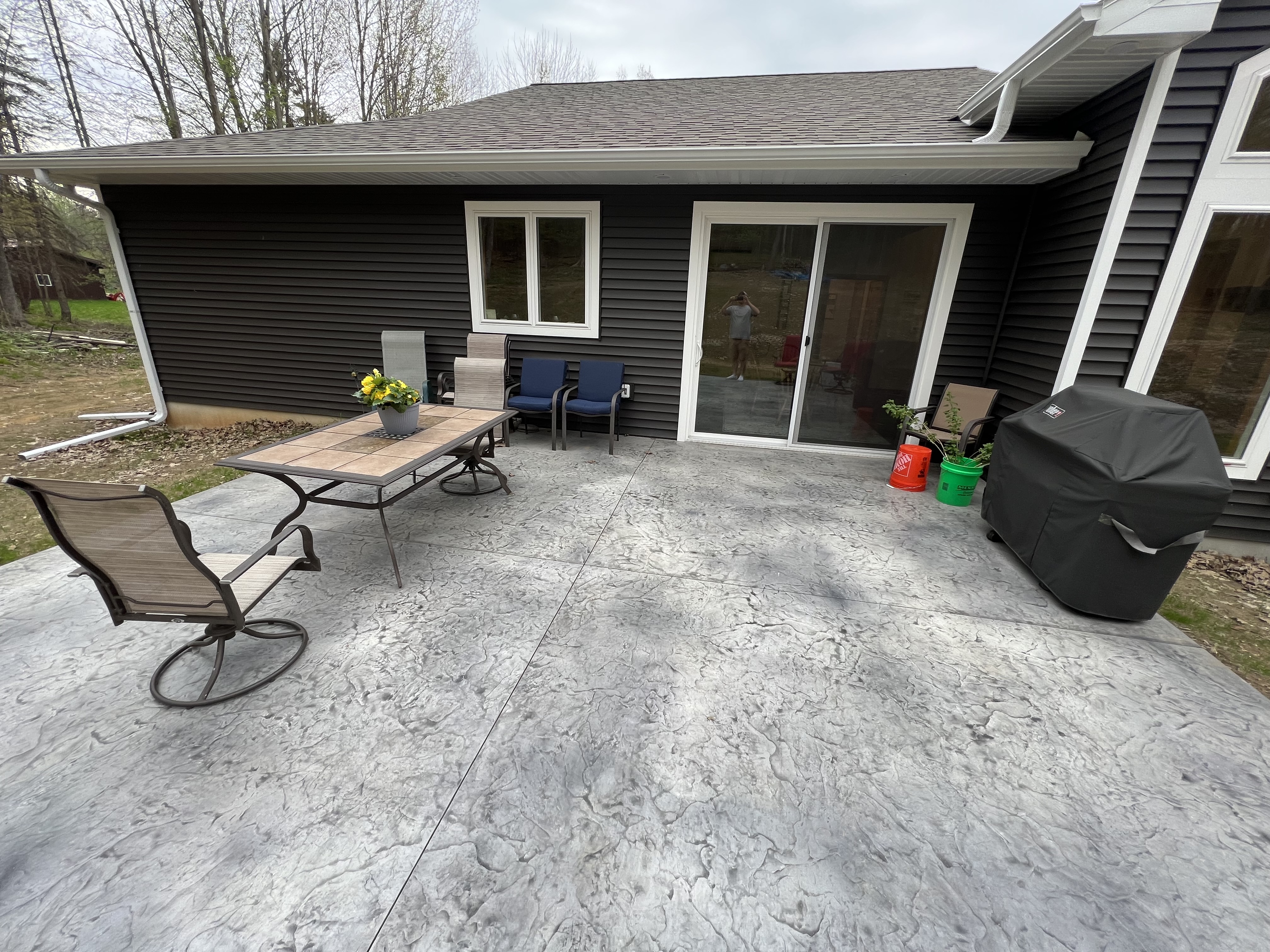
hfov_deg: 106.2
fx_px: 477
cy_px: 476
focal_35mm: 13
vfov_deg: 89.9
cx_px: 635
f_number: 1.8
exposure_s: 1/99
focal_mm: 1.57
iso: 40
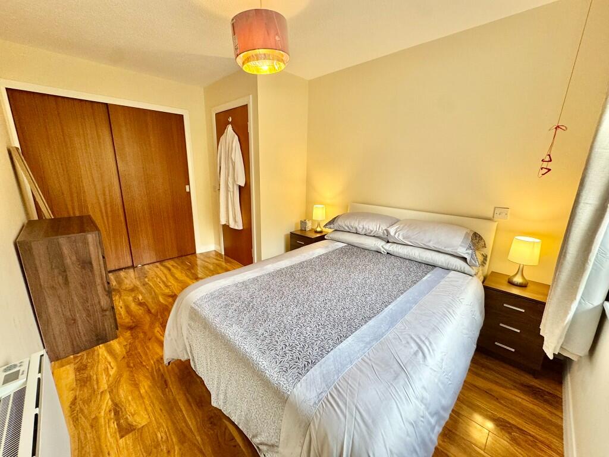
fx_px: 246
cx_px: 304
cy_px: 228
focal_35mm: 14
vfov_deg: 85.7
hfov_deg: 102.1
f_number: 2.2
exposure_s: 1/100
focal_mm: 2.22
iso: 160
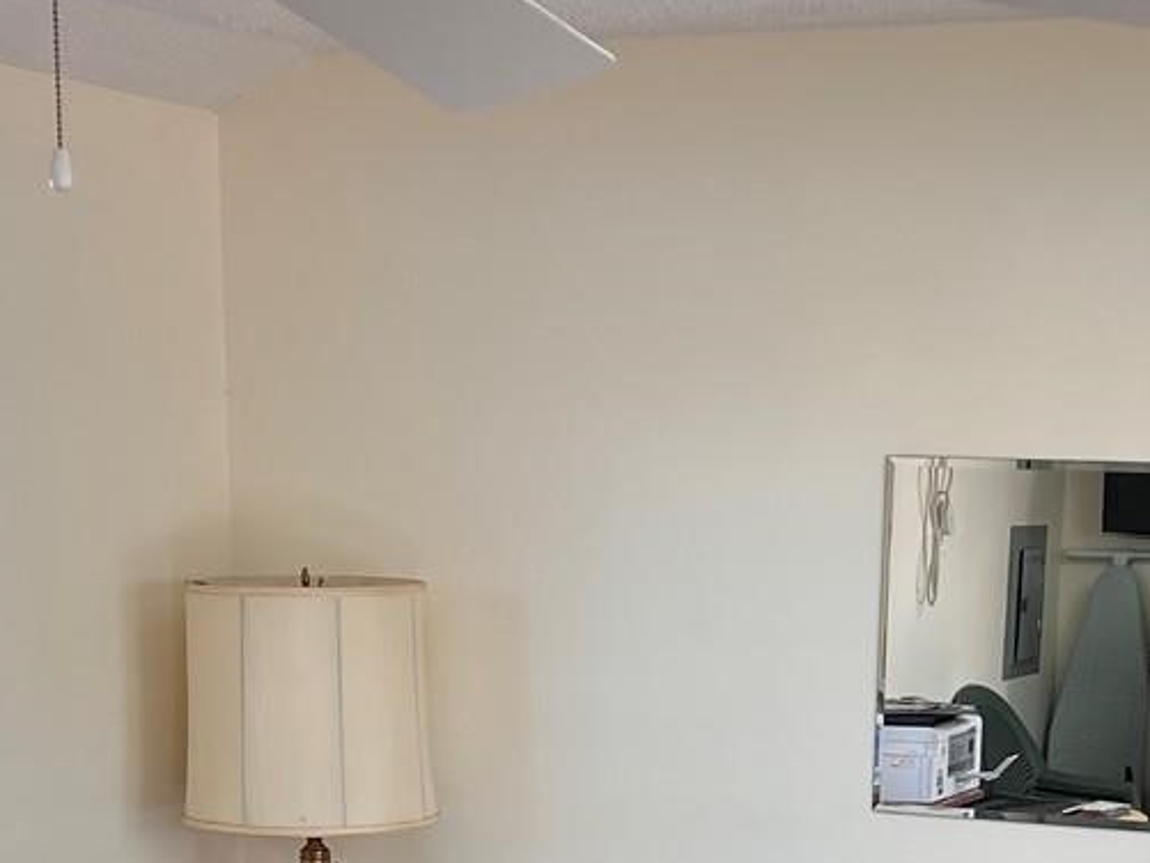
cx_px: 751
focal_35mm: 83
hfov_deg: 23.5
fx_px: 2758
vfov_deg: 16.9
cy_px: 1079
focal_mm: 5.7
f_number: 1.5
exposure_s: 1/170
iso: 64
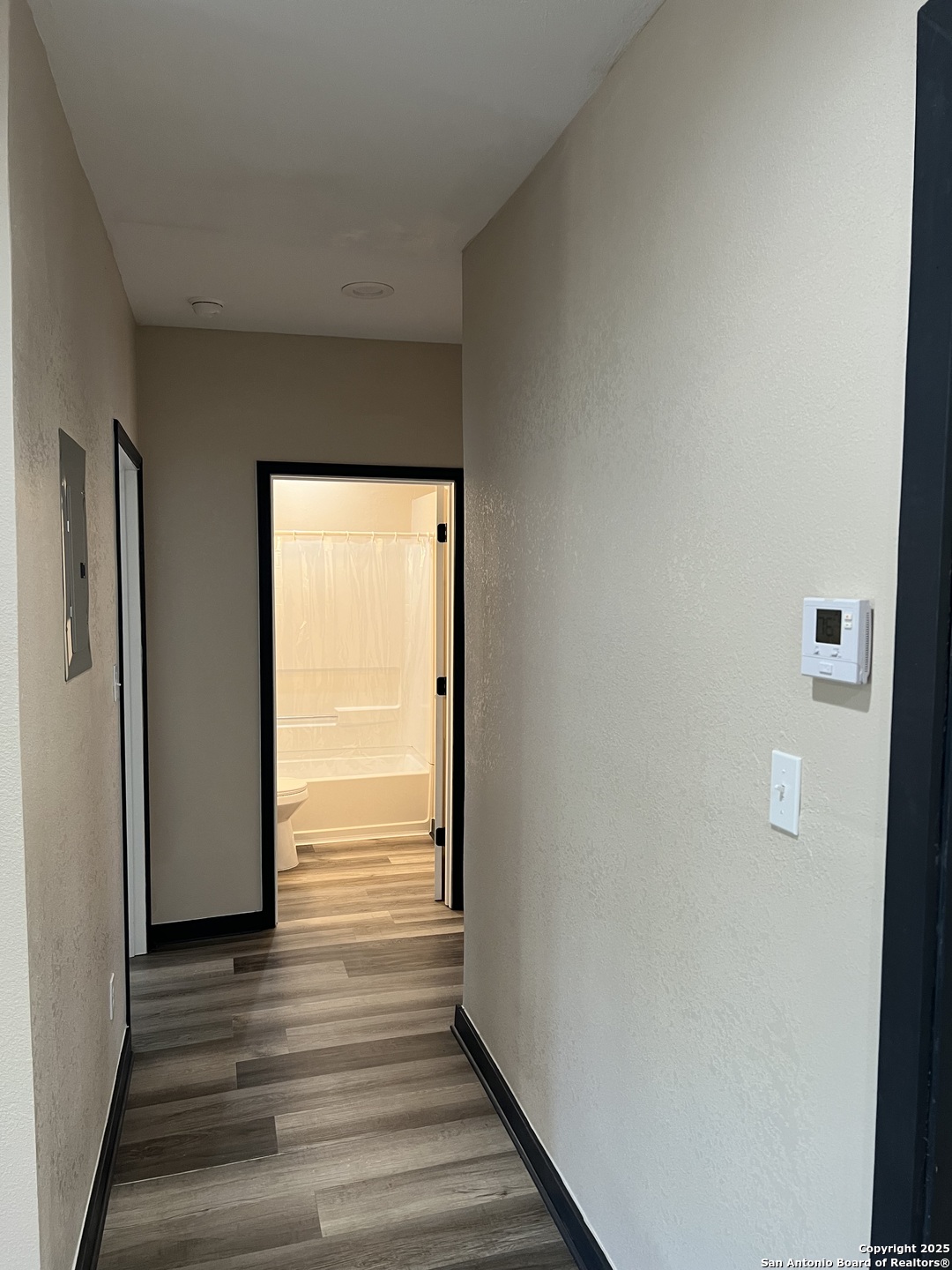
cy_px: 635
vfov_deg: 67.3
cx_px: 476
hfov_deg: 53.1
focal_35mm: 26
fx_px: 953
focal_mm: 5.7
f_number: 1.5
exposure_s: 1/60
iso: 125
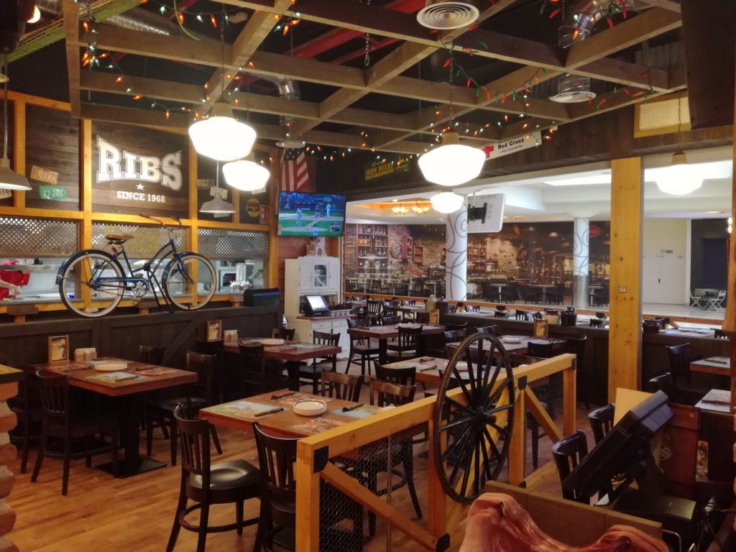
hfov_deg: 65.3
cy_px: 276
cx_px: 368
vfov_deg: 51.4
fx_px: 574
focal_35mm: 27
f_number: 2
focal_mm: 3.79
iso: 320
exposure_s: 1/33.3
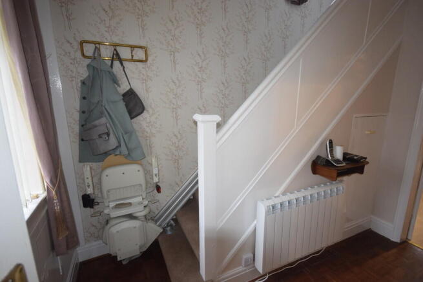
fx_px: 203
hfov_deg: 92.4
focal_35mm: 17
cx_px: 212
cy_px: 141
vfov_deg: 69.7
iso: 1250
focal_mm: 11.5
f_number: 4.2
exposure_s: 1/60
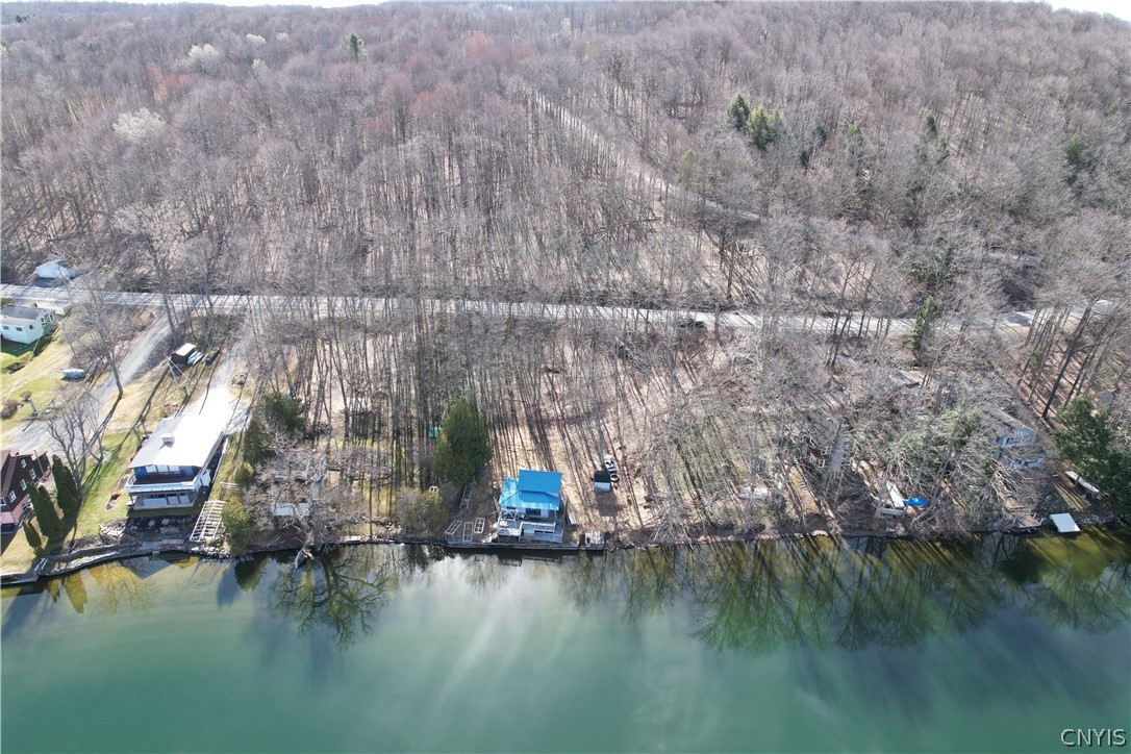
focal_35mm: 22
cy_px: 377
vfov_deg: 57.2
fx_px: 691
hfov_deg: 78.6
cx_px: 566
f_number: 2.8
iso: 110
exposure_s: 1/320
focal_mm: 8.38
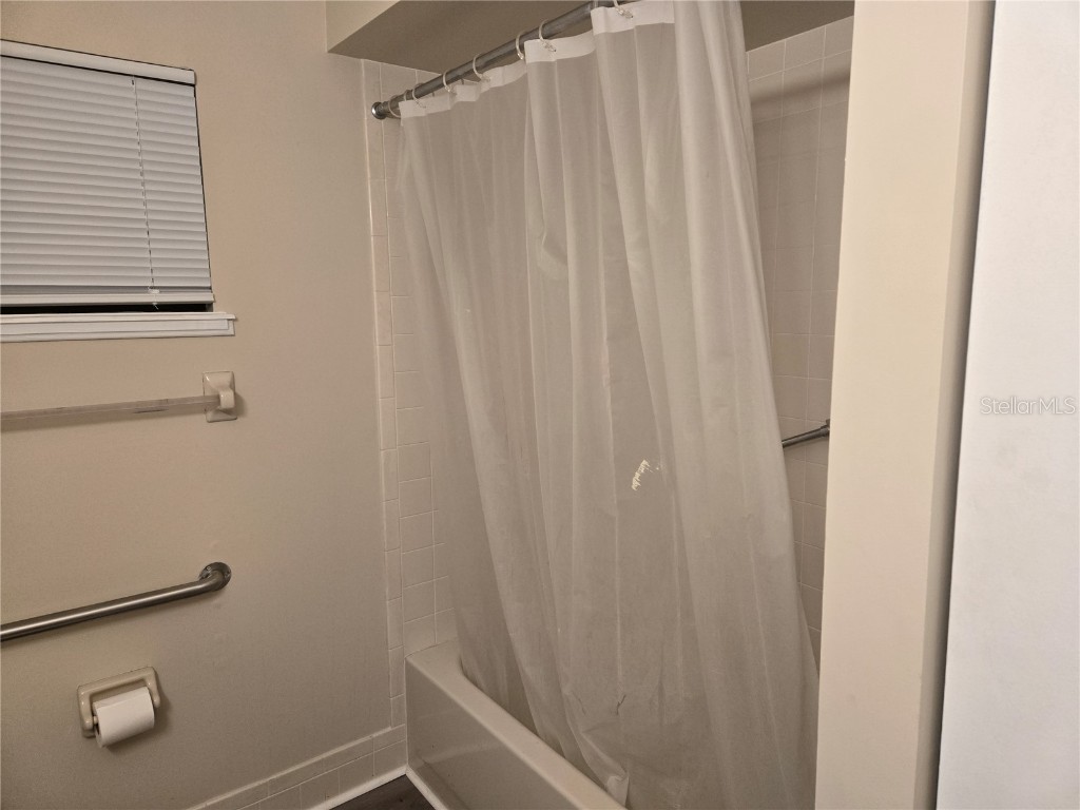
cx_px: 540
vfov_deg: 58.9
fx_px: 718
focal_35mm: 23
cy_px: 405
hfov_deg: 73.9
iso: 200
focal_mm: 5.4
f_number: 1.8
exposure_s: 1/120
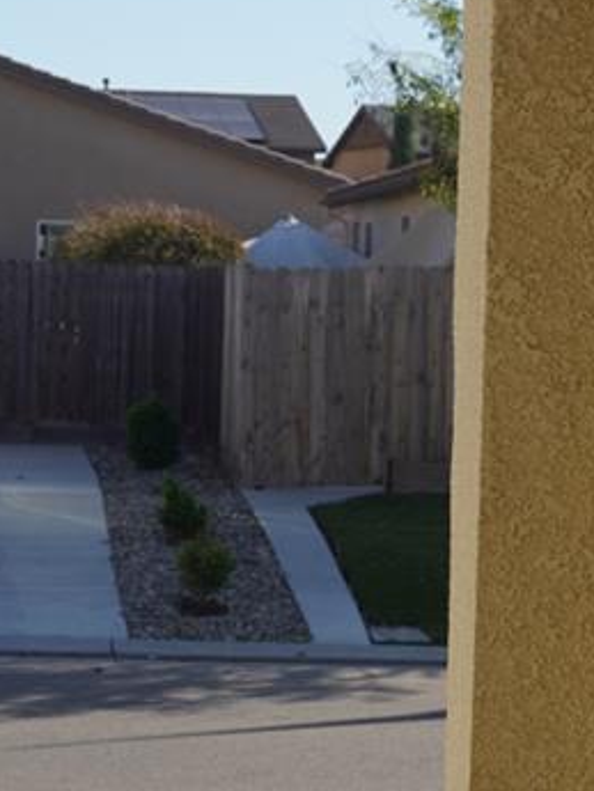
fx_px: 3295
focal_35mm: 144
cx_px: 99
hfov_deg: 10.3
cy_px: 511
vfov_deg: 13.7
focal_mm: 23
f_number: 4.5
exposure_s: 1/800
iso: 100
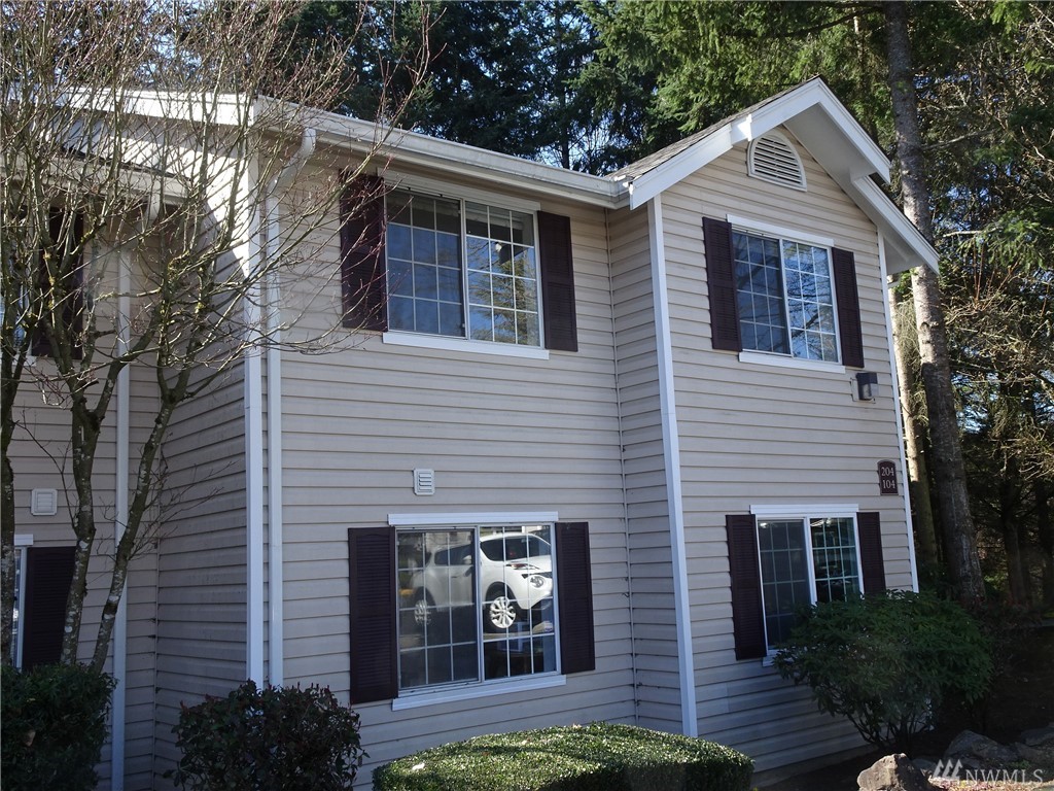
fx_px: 1005
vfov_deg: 42.9
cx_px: 527
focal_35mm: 33
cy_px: 396
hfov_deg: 55.4
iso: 80
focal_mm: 5.61
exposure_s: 1/100
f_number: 5.6
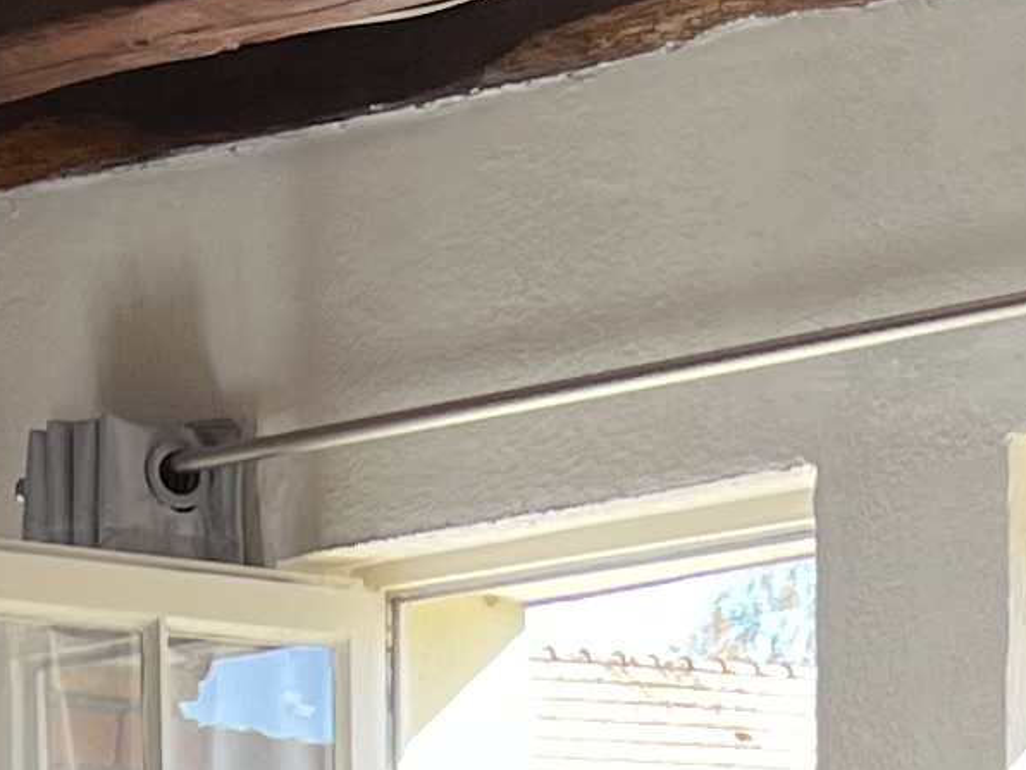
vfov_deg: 7.5
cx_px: 33
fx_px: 5217
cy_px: 2279
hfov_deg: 11.1
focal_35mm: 176
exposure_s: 1/178
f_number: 1.5
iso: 40
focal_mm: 5.7
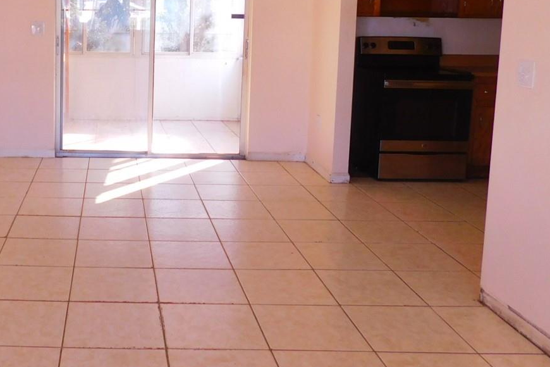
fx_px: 672
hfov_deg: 42.2
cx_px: 99
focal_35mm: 44
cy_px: 87
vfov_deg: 30.0
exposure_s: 1/40
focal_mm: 4
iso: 125
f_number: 3
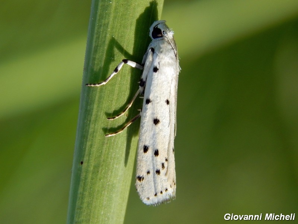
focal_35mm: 184
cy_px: 112
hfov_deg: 10.7
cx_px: 149
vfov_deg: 8.1
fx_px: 1584
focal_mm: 32.8
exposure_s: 1/320
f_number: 5.3
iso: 125
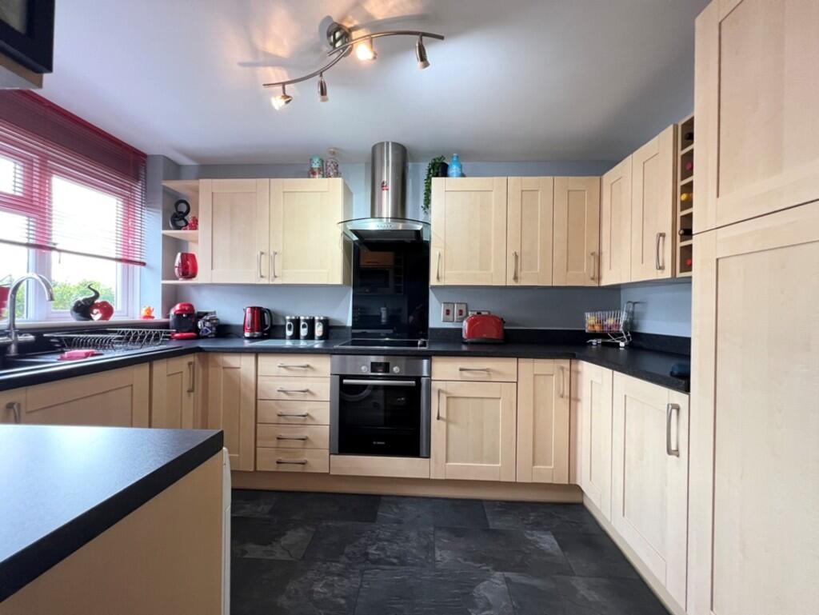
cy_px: 308
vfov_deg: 90.0
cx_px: 410
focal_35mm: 13
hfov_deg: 106.2
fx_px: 308
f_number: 1.8
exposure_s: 1/100
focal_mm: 1.57
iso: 200
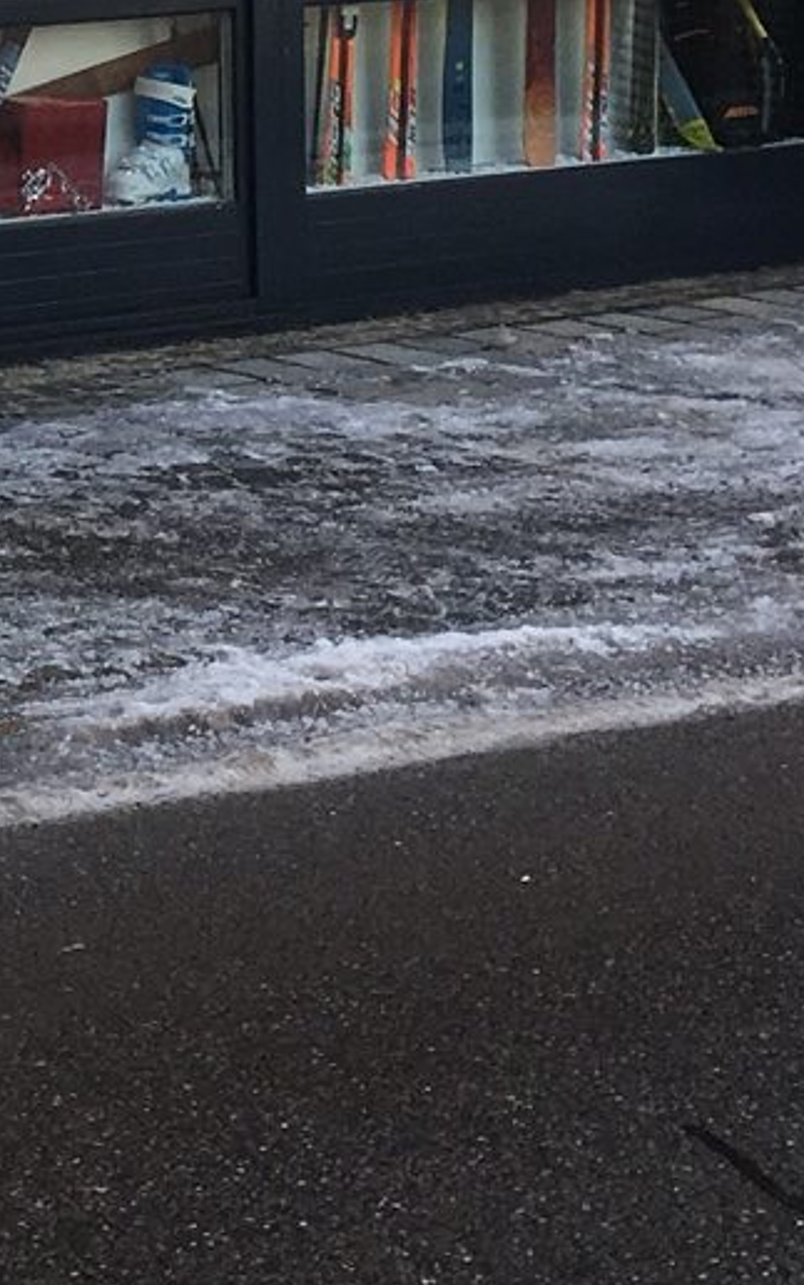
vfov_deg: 16.7
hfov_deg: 10.0
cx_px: -899
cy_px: -232
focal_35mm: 120
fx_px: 4202
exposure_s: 1/289
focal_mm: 4.15
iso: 25
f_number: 2.2
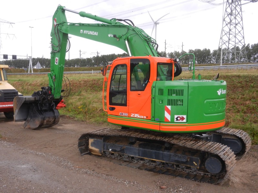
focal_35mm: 38
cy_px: 96
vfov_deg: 37.7
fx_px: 283
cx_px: 129
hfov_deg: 49.0
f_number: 4
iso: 220
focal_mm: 6.9
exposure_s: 1/250
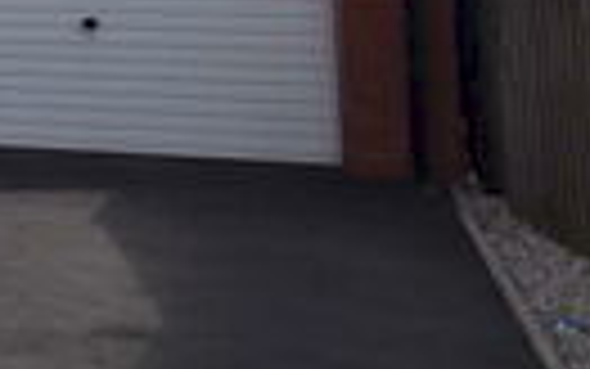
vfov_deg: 10.2
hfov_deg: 13.0
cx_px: -820
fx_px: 1974
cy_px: -272
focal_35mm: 123
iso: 100
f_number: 5
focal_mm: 15
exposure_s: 1/320
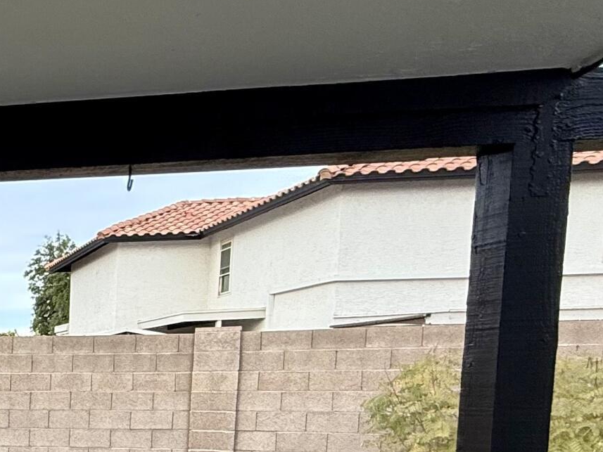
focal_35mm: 49
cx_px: -310
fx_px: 854
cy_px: 454
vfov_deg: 27.9
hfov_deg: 27.0
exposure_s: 1/288
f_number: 2.2
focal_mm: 2.22
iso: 50
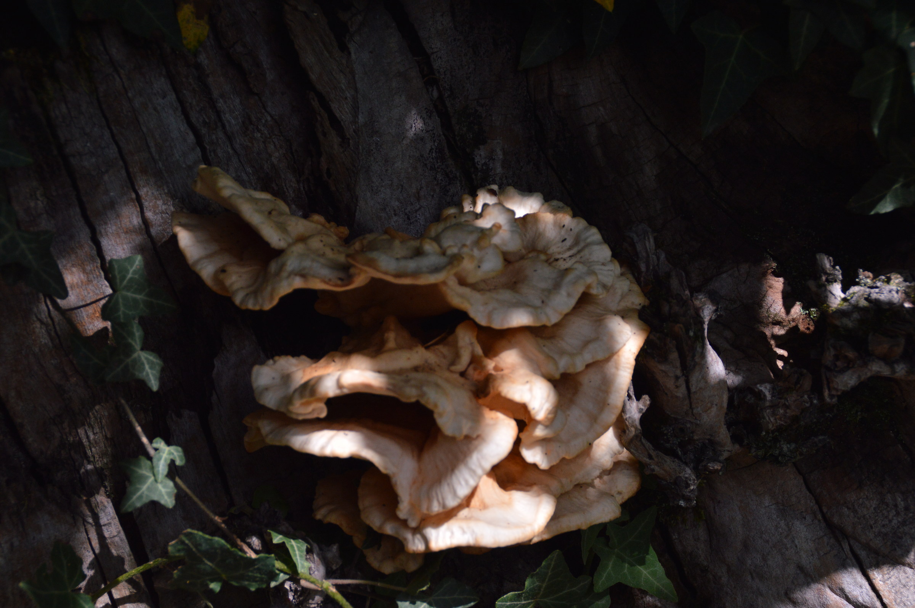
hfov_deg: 19.5
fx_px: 2666
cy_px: 304
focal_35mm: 105
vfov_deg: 13.0
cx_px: 458
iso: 360
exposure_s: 1/2000
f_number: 7.1
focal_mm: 70
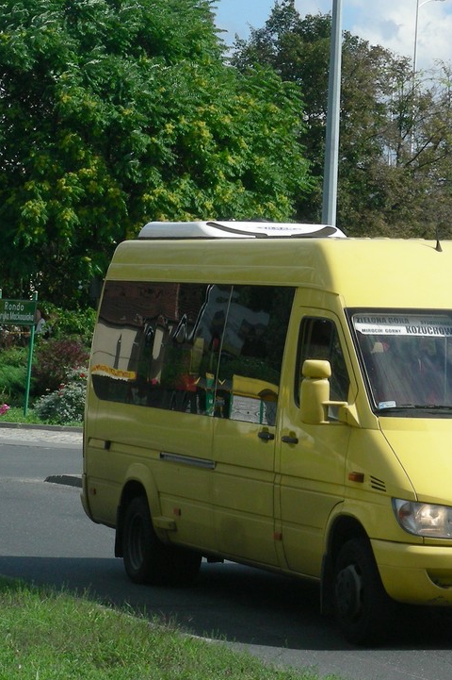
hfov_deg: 8.2
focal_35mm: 167
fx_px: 3148
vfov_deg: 12.3
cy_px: 347
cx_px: 432
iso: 50
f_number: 5.6
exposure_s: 1/460
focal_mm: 18.9
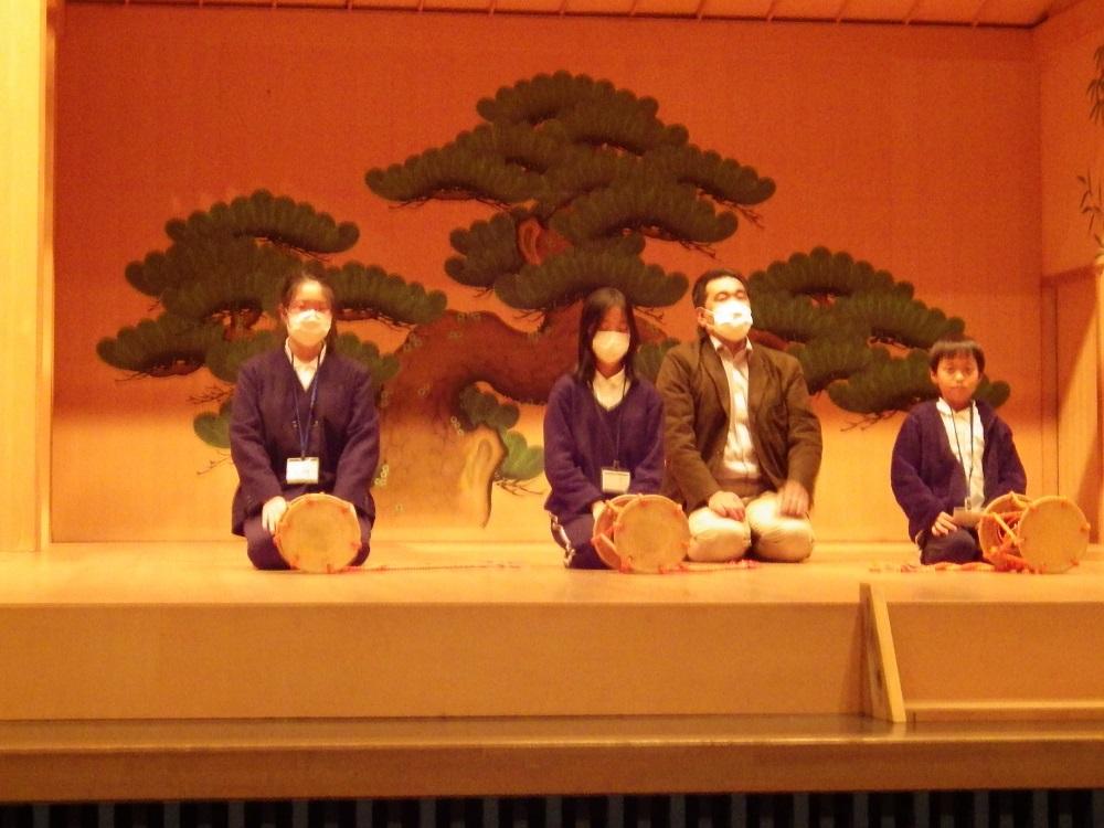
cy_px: 414
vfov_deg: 17.0
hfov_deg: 22.5
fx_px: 2775
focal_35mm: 87
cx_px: 552
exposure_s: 1/8
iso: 1600
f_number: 4.4
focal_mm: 15.6
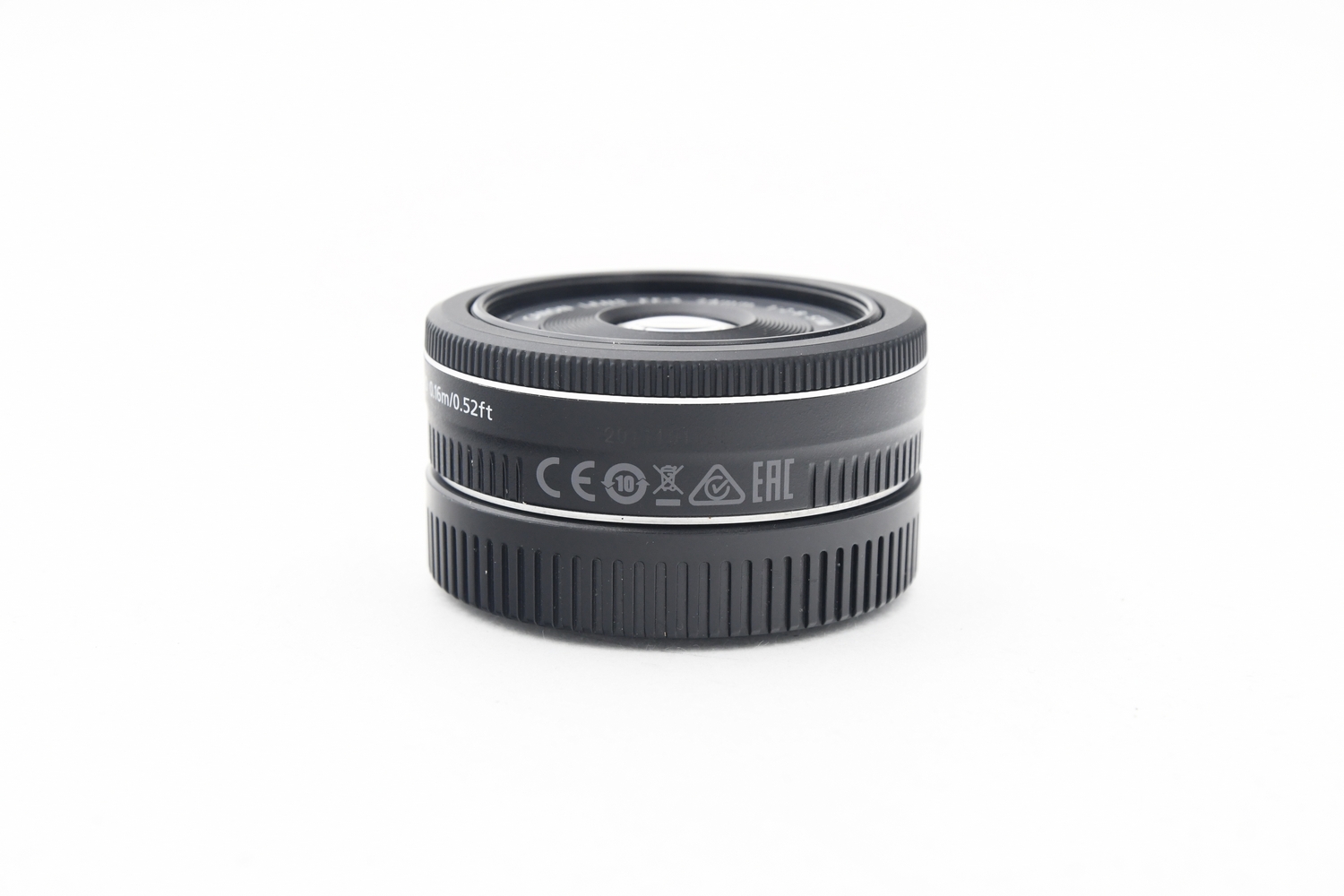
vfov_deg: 17.5
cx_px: 672
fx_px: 2912
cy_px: 448
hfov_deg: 26.0
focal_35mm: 78
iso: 1250
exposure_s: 1/125
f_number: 7.1
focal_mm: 52
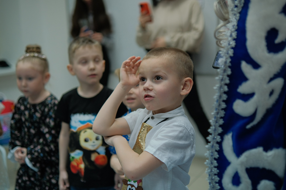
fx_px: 397
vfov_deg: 27.0
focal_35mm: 50
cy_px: 95
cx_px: 143
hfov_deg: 39.6
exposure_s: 1/125
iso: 500
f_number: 1.6
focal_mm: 33
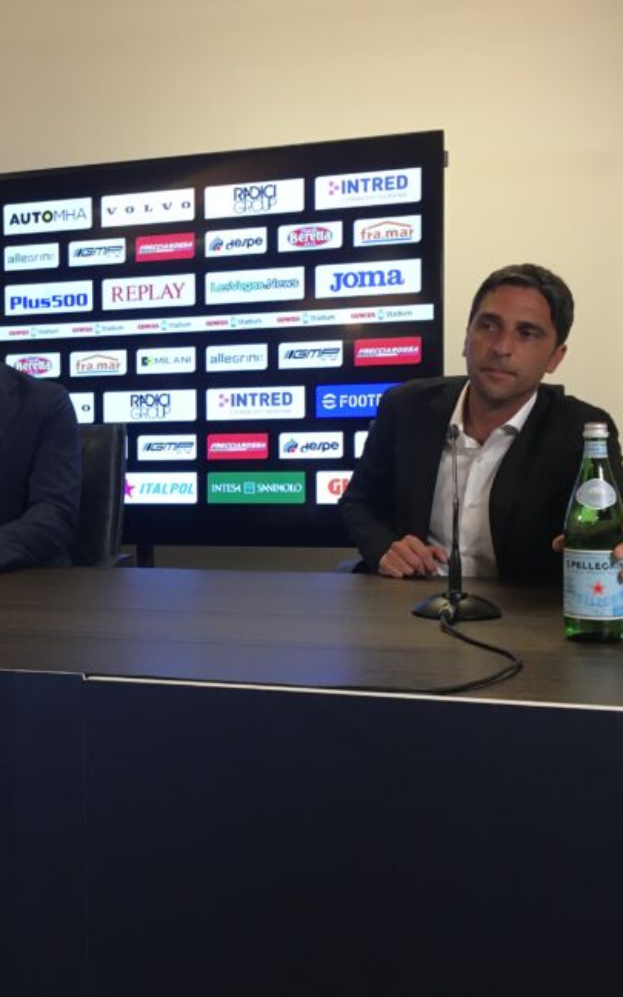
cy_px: 486
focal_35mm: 46
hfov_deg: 26.9
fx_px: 1250
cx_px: 52
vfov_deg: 43.5
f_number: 2.2
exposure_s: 1/33
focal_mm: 4.15
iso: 40
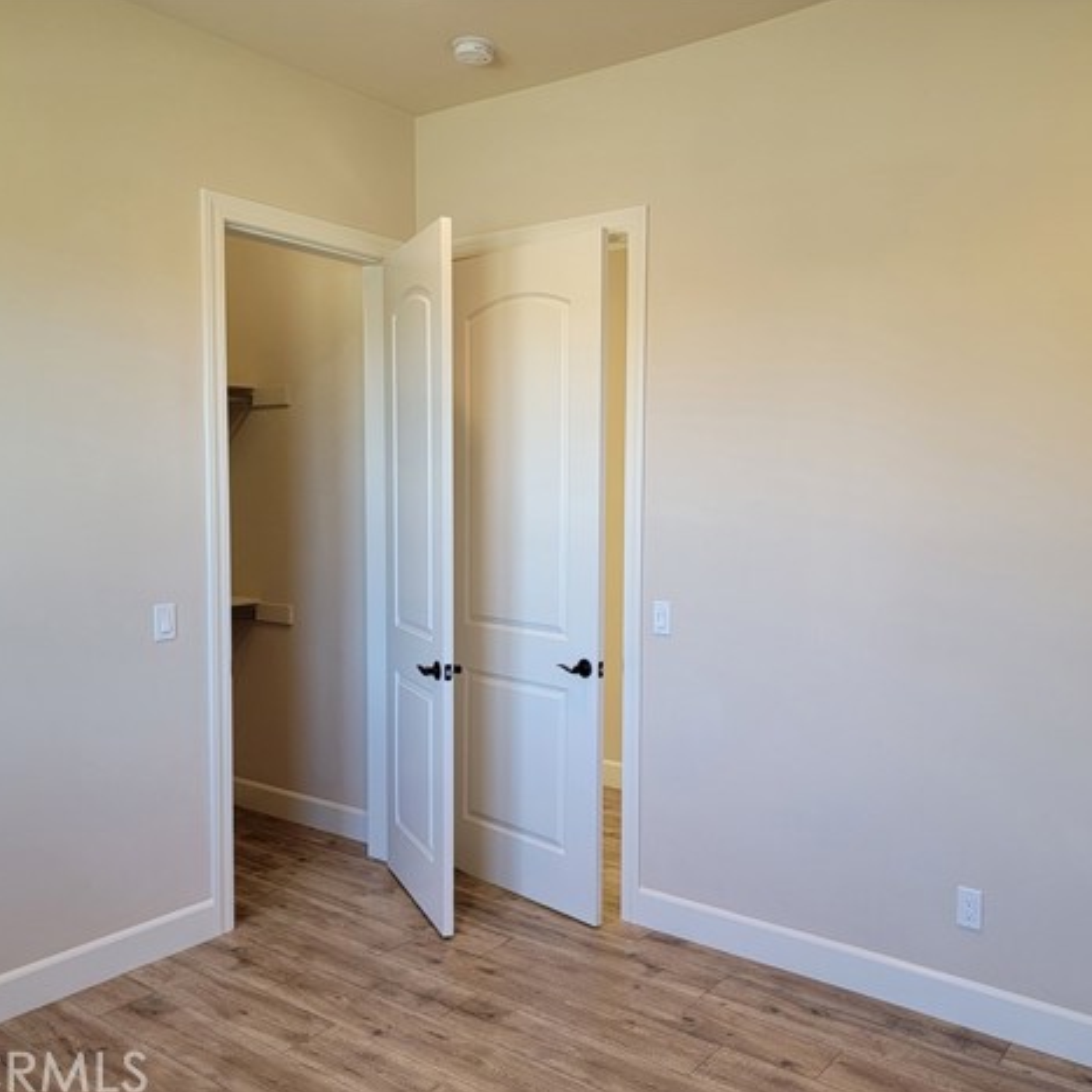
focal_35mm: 29
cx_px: 587
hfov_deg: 55.6
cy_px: 548
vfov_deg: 55.6
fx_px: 1035
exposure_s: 1/120
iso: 100
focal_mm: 6.7
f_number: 1.8
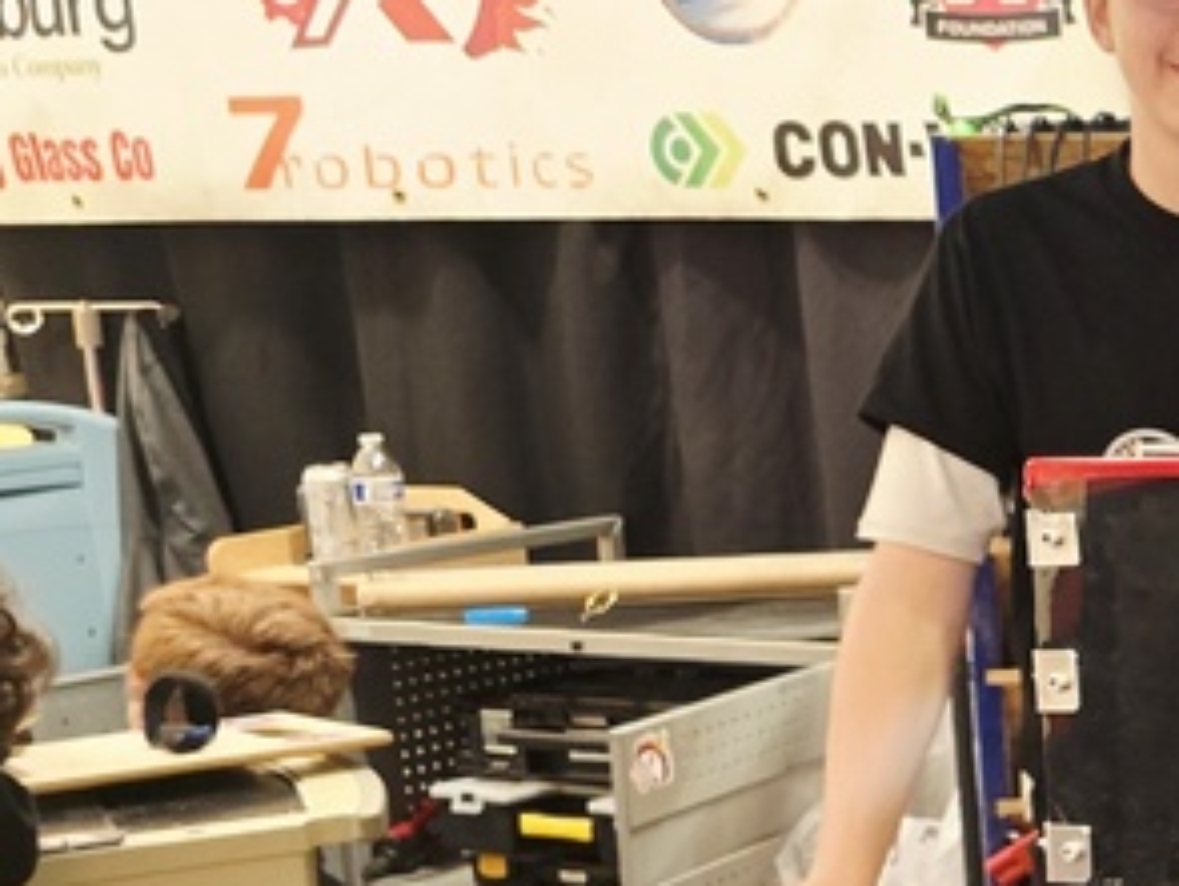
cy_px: 702
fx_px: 2727
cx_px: 2037
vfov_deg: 18.3
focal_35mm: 80
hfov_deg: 19.3
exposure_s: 1/60.2
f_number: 1.7
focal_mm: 6.3
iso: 1000
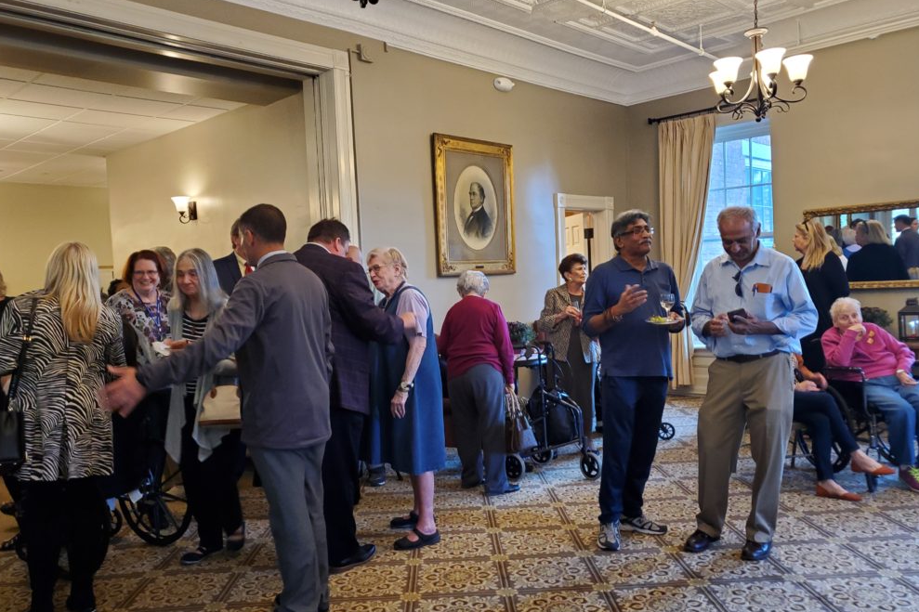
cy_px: 307
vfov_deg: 46.4
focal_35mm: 28
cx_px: 453
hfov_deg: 65.5
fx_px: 715
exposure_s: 1/39
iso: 250
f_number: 1.5
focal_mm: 4.3
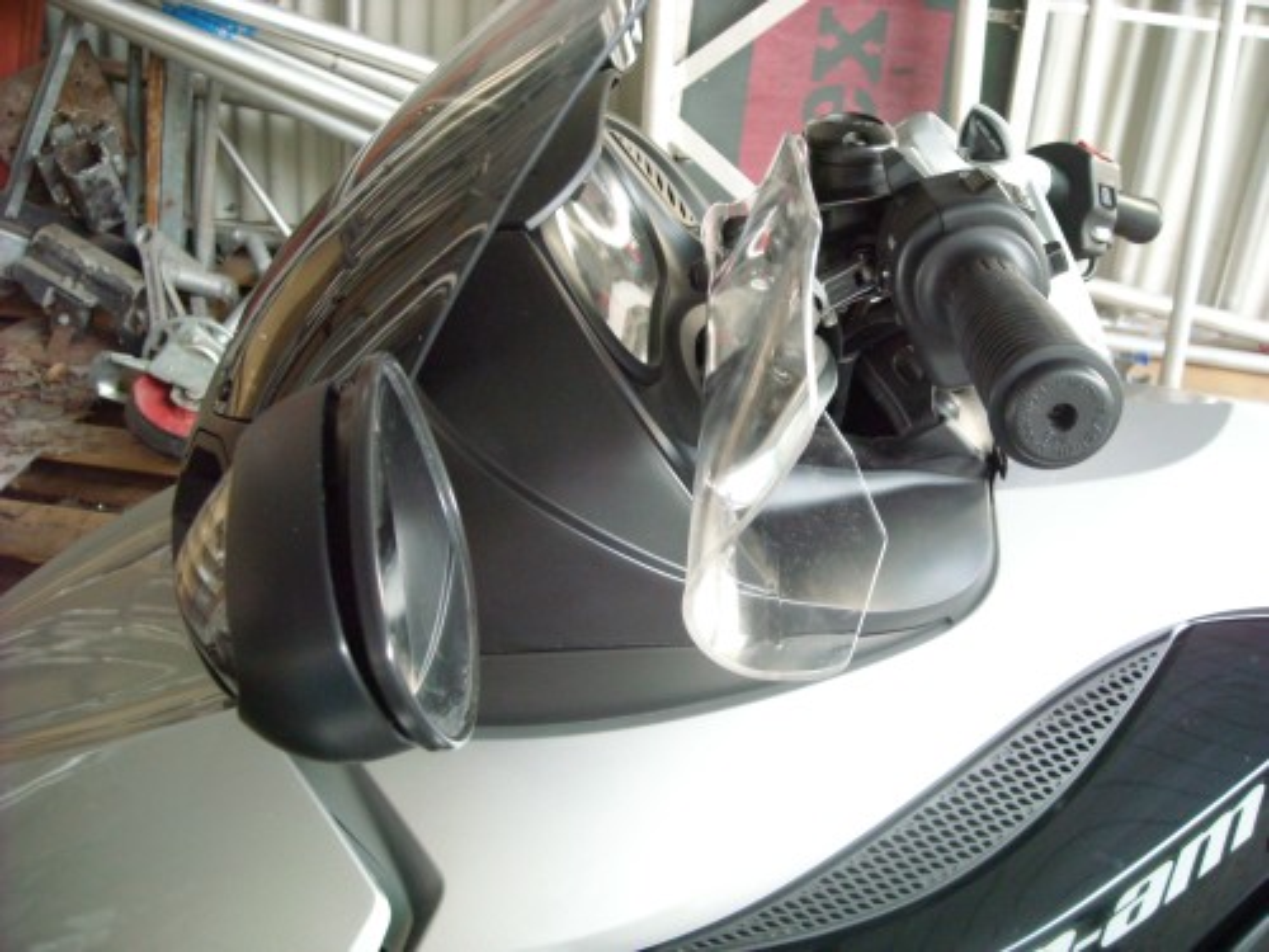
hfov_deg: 52.6
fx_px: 1283
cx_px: 634
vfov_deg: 40.7
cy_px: 476
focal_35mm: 35
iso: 366
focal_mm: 5.7
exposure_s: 1/60
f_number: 2.8
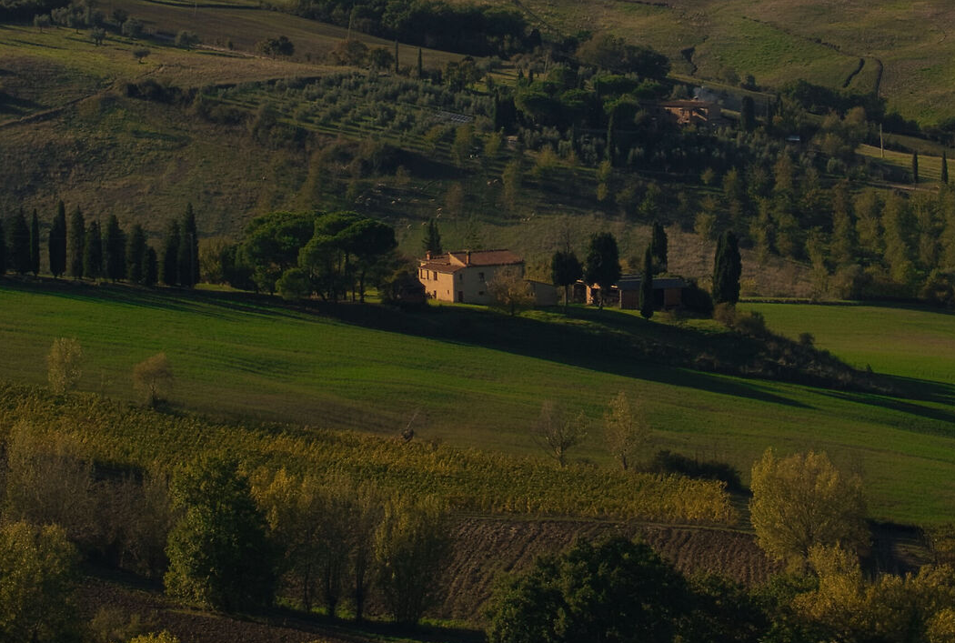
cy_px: -60
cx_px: 370
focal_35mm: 240
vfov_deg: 5.7
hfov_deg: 8.6
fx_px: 6386
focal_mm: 70
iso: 400
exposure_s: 1/400
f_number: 14
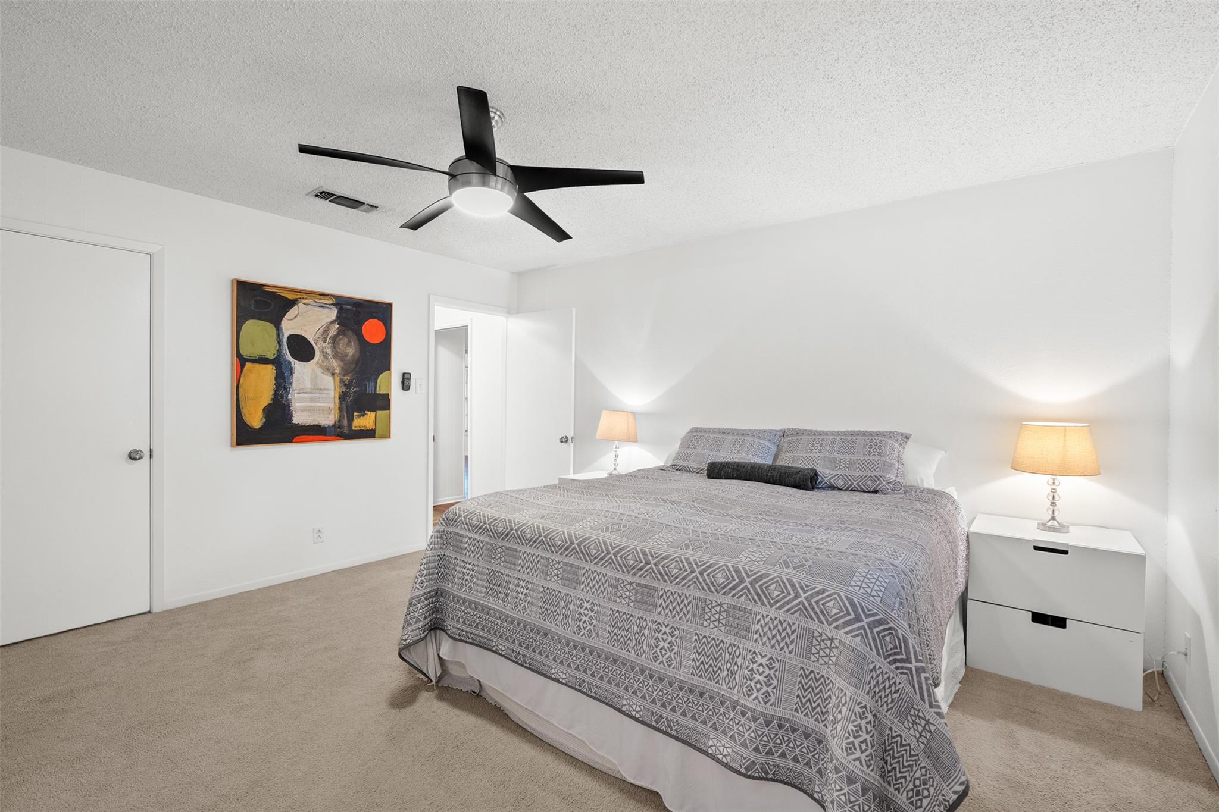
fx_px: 542
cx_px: 610
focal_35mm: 16
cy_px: 406
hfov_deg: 96.7
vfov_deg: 73.7
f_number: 8
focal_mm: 16
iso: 500
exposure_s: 1.3
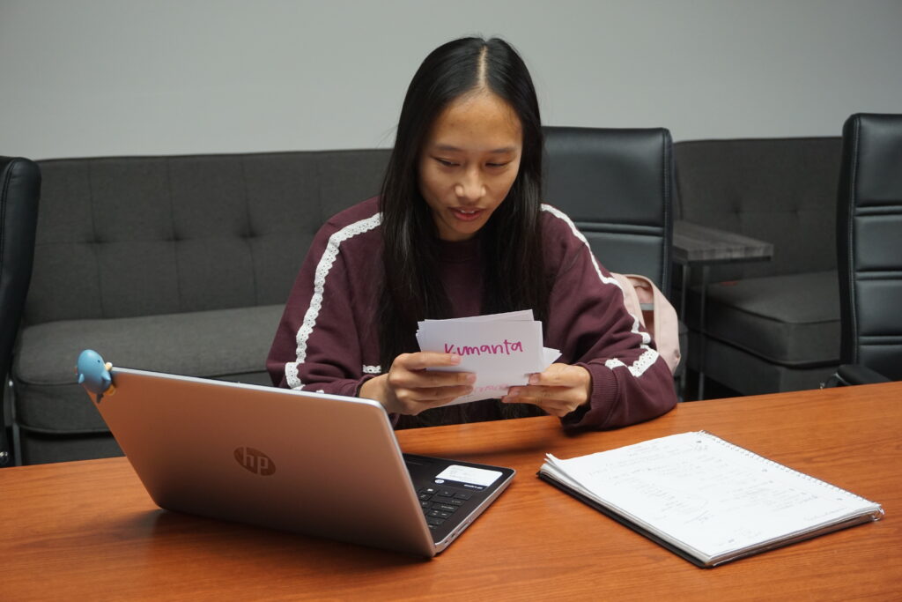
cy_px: 301
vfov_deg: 28.1
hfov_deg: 41.1
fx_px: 1203
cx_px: 451
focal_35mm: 48
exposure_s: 1/60
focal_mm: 32
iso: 800
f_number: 5
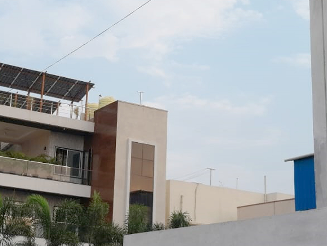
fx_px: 520
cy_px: 122
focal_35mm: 55
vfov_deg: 26.6
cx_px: 75
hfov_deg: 34.1
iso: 50
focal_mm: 4.28
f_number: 2.4
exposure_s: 1/370
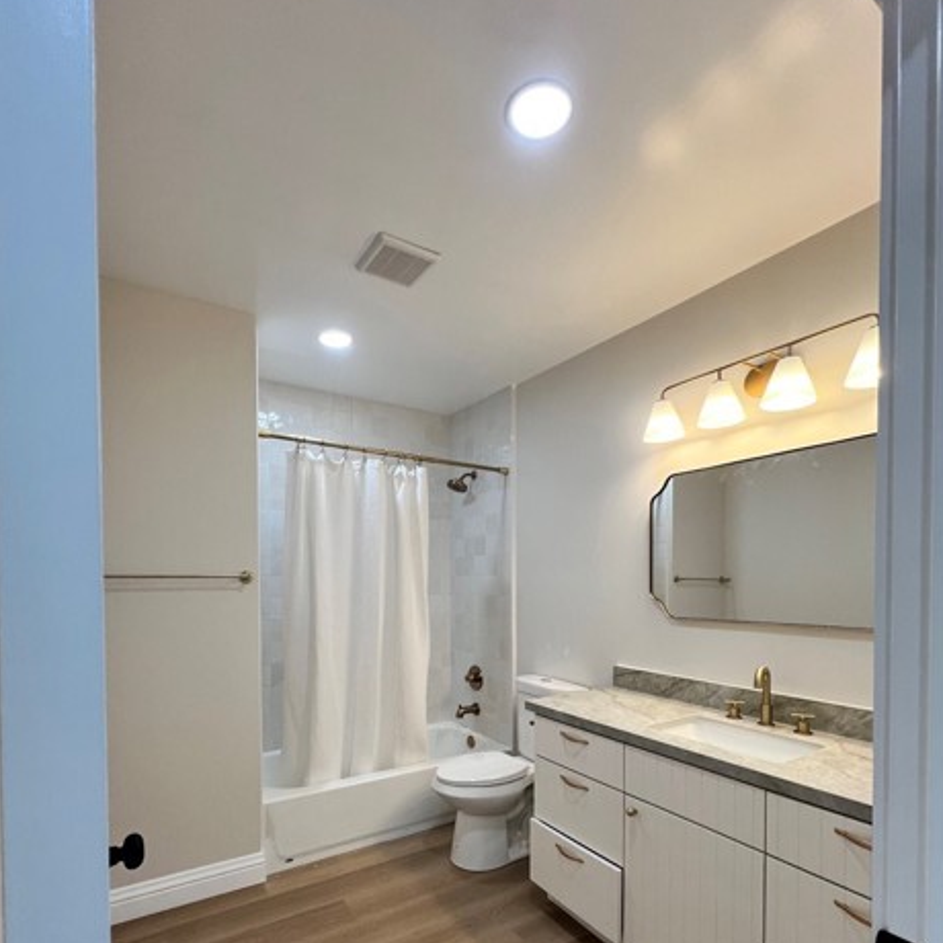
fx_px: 493
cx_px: 455
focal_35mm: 16
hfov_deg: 87.4
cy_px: 592
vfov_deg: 85.6
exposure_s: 1/120
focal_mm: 1.57
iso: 80
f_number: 1.8
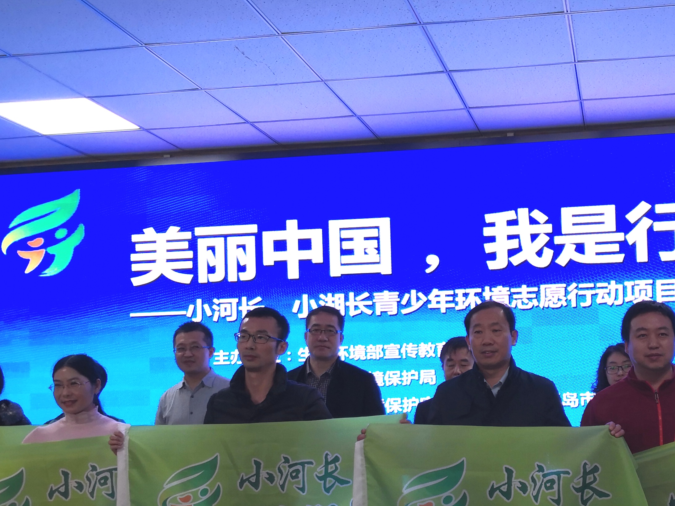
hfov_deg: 38.0
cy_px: 364
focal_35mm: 49
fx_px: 956
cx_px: 504
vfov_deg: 29.3
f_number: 1.6
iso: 64
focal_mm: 3.95
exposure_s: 1/100
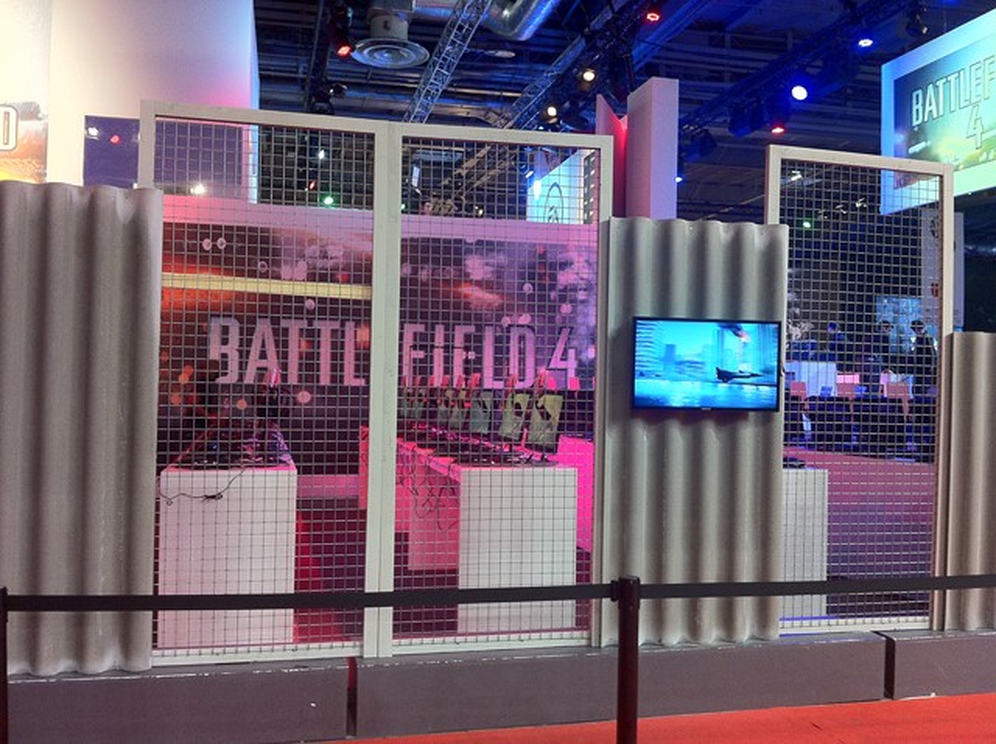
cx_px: 498
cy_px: 372
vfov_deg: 40.6
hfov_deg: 52.7
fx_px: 1006
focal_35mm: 35
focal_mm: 3.85
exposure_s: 1/17
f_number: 2.8
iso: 200
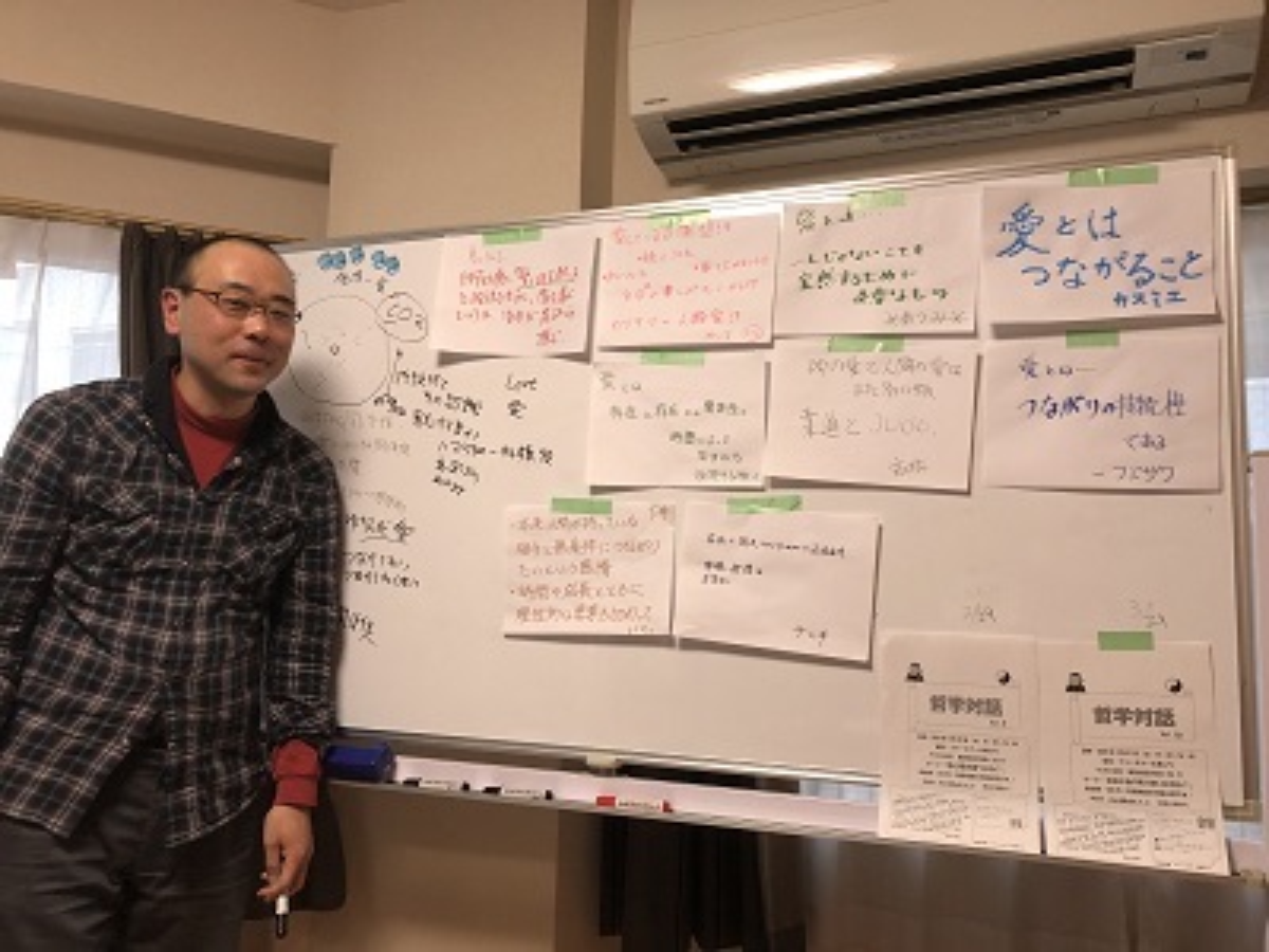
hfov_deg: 63.4
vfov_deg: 49.7
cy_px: 476
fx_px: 1026
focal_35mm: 28
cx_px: 634
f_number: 1.8
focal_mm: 3.99
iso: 32
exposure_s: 1/20
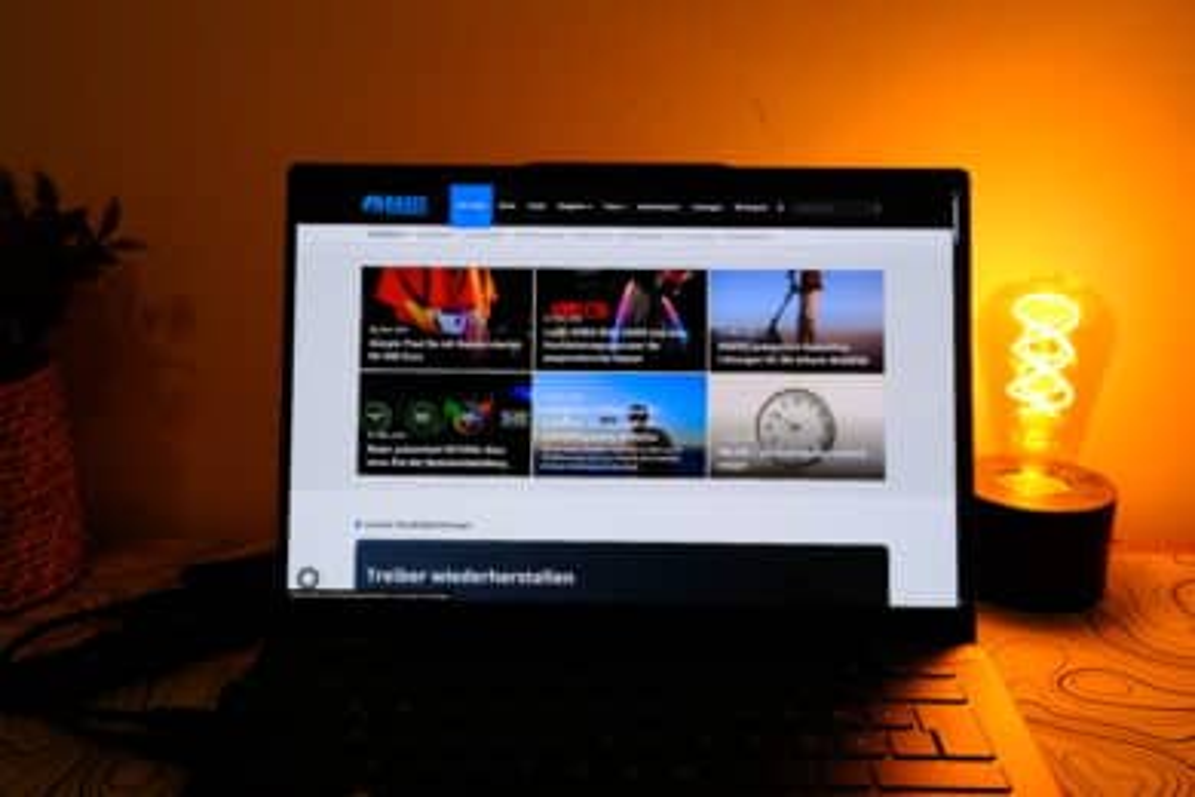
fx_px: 1095
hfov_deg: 57.2
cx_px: 598
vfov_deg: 40.0
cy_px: 398
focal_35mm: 33
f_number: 8
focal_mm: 22
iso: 1000
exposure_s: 1/100
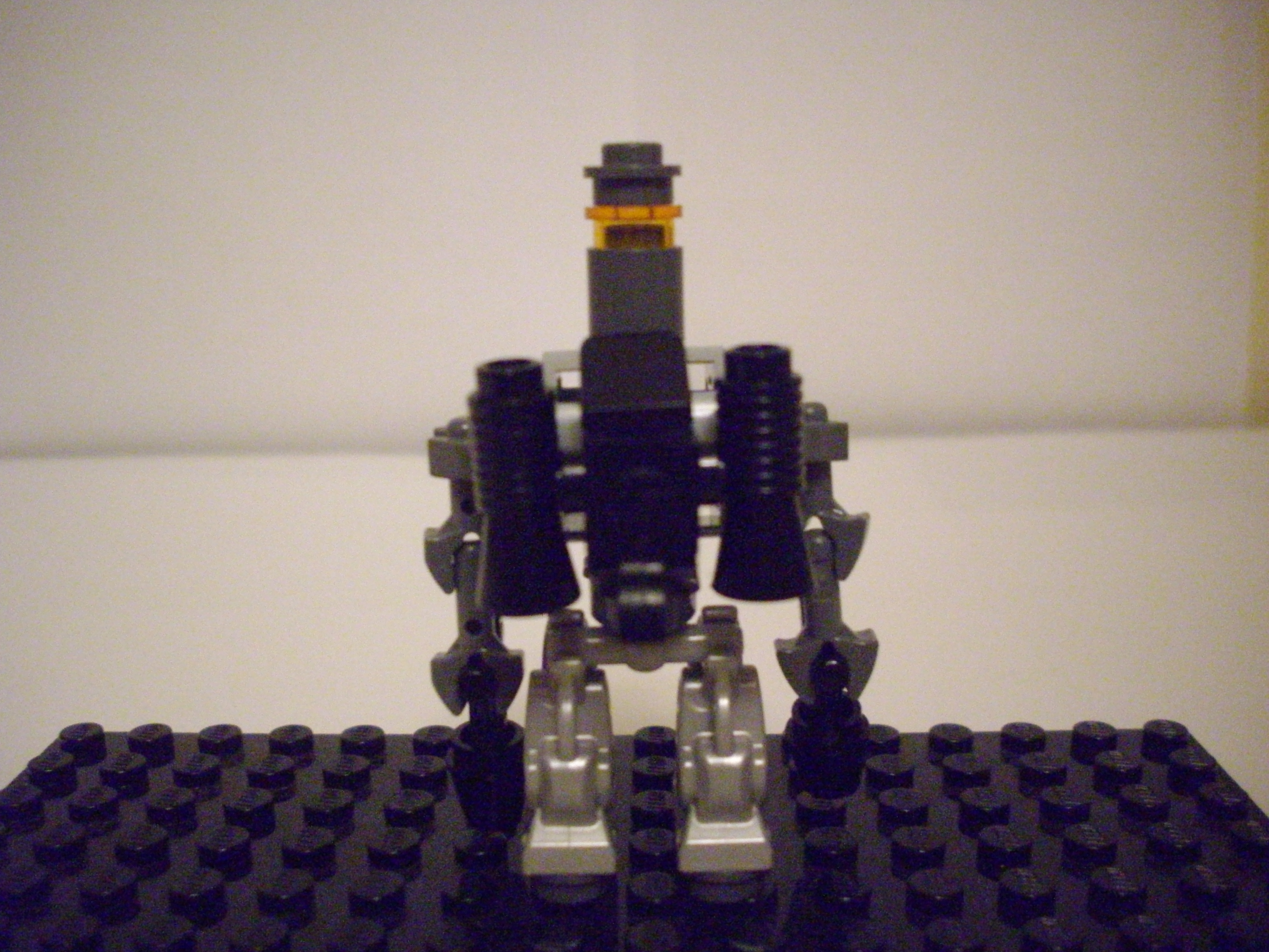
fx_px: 1356
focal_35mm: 37
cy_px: 476
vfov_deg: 38.7
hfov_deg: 50.1
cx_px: 634
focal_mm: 6.2
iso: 1000
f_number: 2.8
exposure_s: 1/30
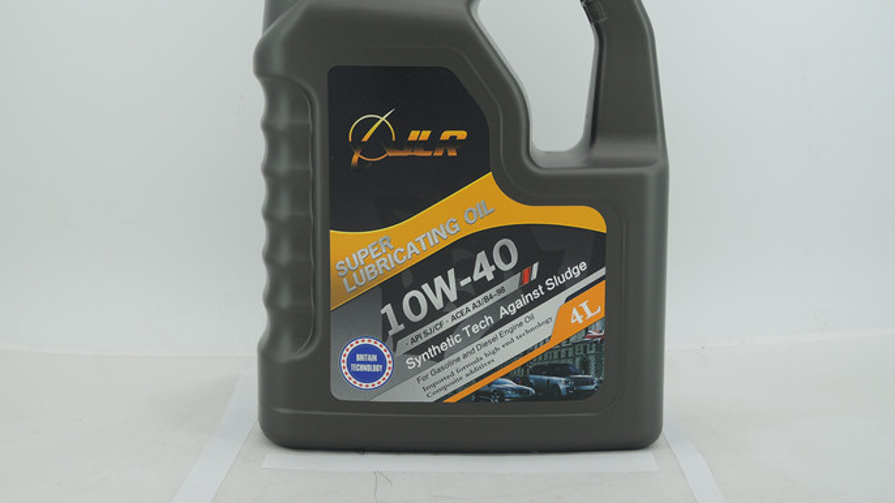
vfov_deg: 23.8
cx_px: 440
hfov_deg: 41.3
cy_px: 165
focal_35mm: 50
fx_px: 1187
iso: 80
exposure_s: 1/200
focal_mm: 9.6
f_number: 3.7
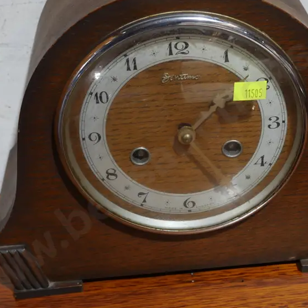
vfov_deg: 22.2
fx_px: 785
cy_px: 140
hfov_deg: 22.2
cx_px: 189
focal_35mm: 78
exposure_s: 1/60
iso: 640
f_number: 5.2
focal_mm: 24
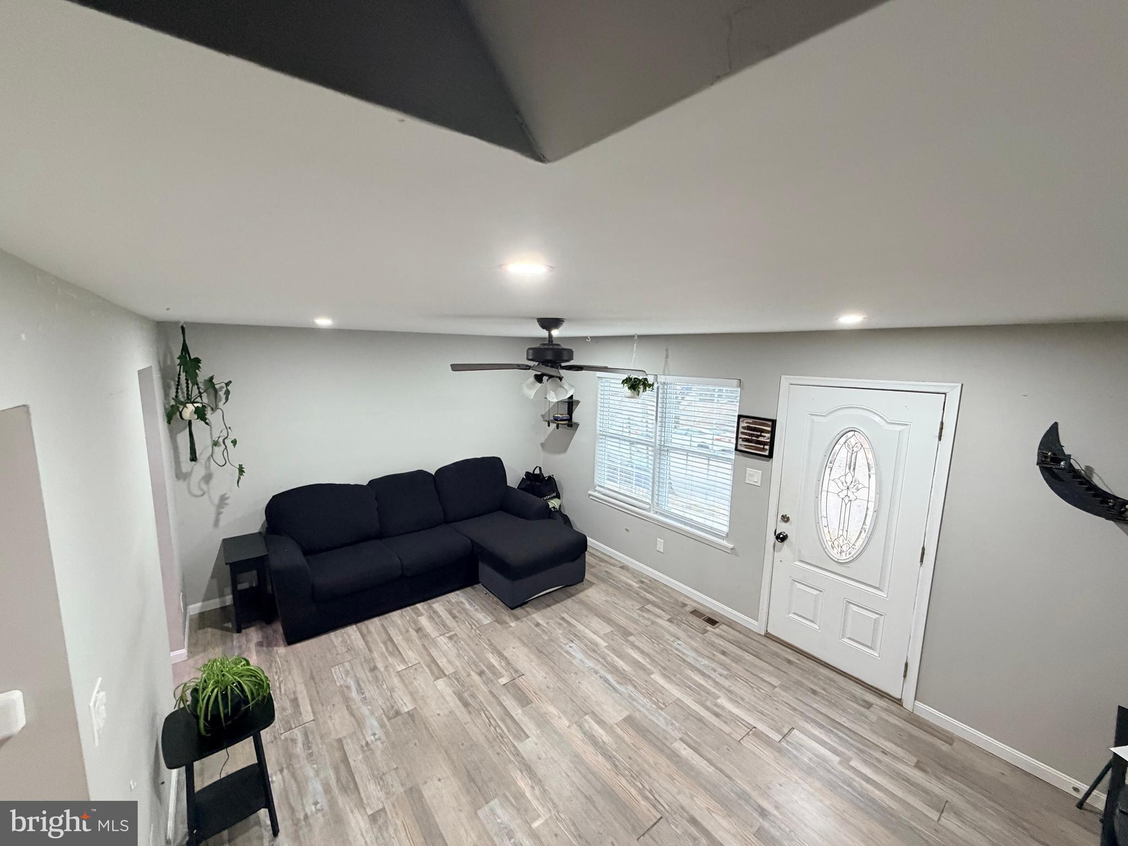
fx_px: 456
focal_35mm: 14
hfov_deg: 102.1
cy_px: 423
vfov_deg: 85.7
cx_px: 564
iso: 400
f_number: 2.2
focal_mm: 2.22
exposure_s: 1/60
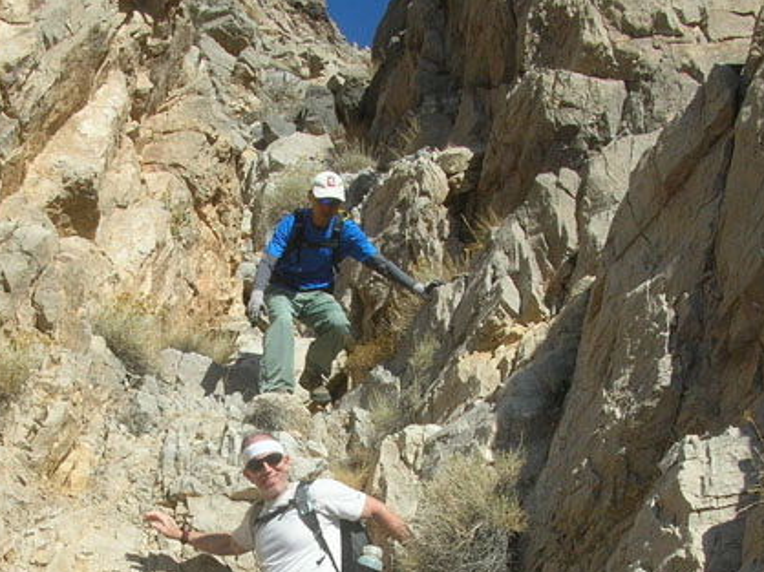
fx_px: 1478
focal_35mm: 67
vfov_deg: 21.4
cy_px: 516
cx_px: 272
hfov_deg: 28.8
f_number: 5.6
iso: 50
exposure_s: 1/334
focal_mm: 5.8
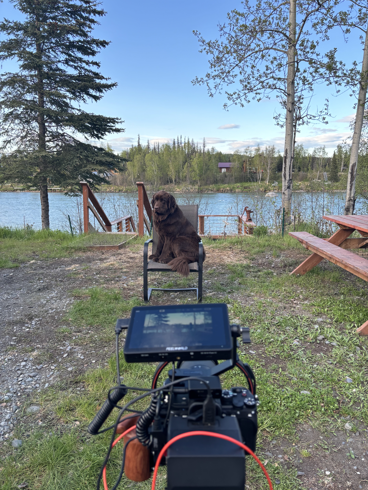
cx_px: 184
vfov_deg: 67.3
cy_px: 245
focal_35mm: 26
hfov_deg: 53.1
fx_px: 369
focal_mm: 5.96
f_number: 1.6
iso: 50
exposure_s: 1/169
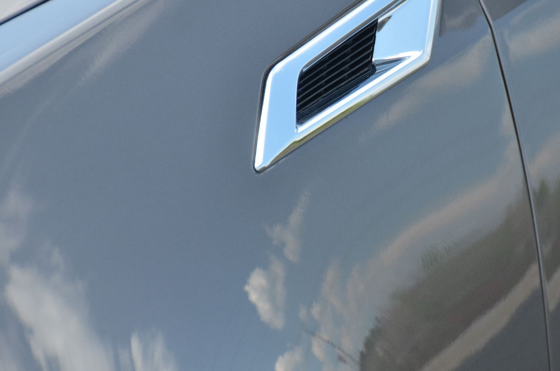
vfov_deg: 2.5
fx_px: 8415
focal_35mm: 542
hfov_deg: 3.8
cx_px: 380
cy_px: 70
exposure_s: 1/1000
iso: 560
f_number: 5.6
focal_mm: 200
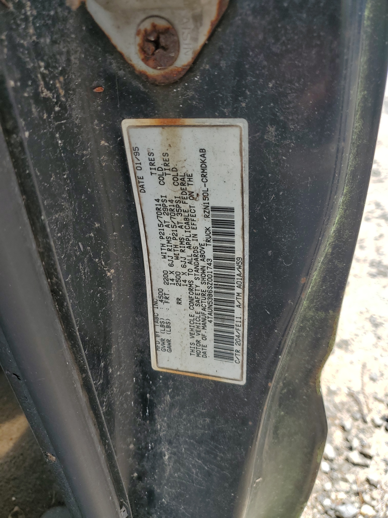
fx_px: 389
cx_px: 194
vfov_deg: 67.3
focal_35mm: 26
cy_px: 259
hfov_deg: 53.1
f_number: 1.5
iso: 50
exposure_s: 1/769
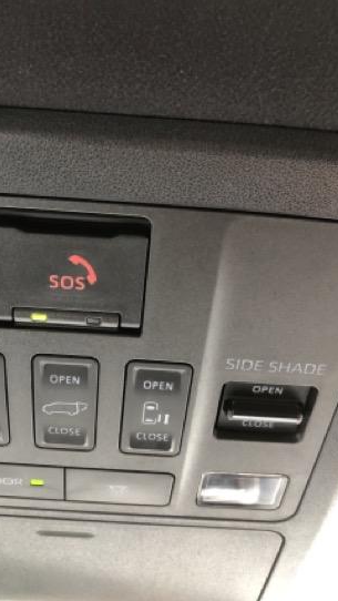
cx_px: 119
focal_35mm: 36
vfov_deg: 55.1
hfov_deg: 32.6
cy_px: 265
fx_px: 573
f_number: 1.8
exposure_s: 1/15
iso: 64
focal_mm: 3.99
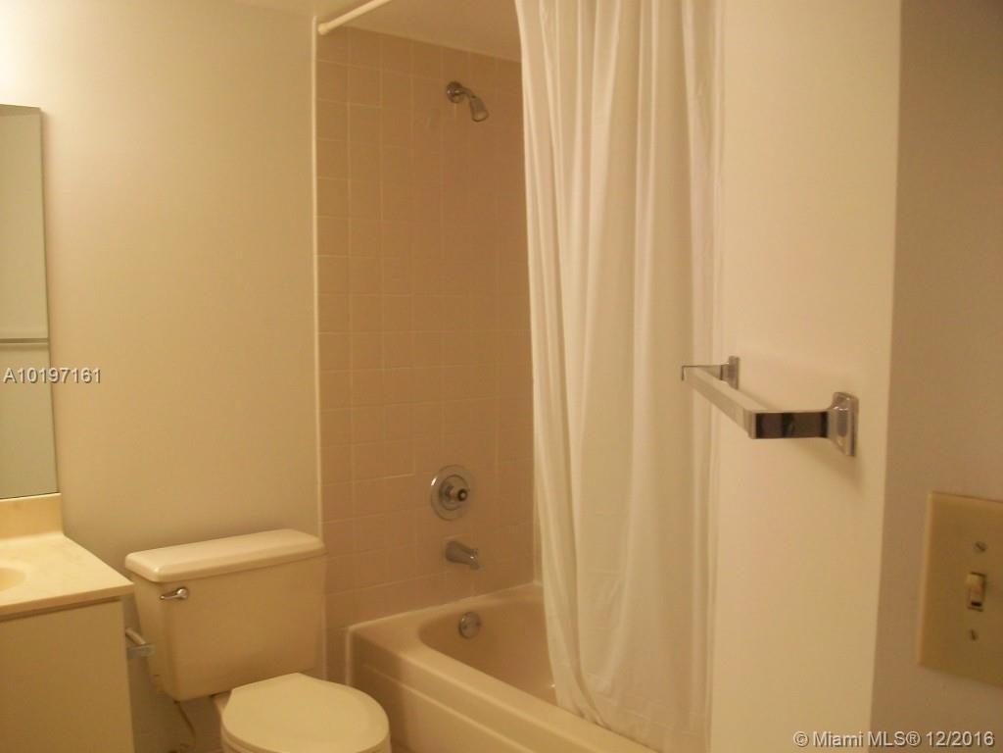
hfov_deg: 56.8
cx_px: 502
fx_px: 927
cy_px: 376
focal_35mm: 32
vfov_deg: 44.2
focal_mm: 5.7
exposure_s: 1/20
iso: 160
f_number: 2.8
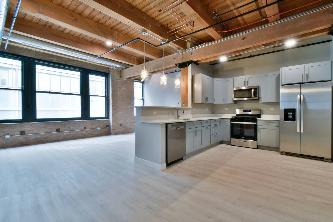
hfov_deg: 100.4
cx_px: 166
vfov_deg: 77.3
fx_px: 139
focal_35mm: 15
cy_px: 111
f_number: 22
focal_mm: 10
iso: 125
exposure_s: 2
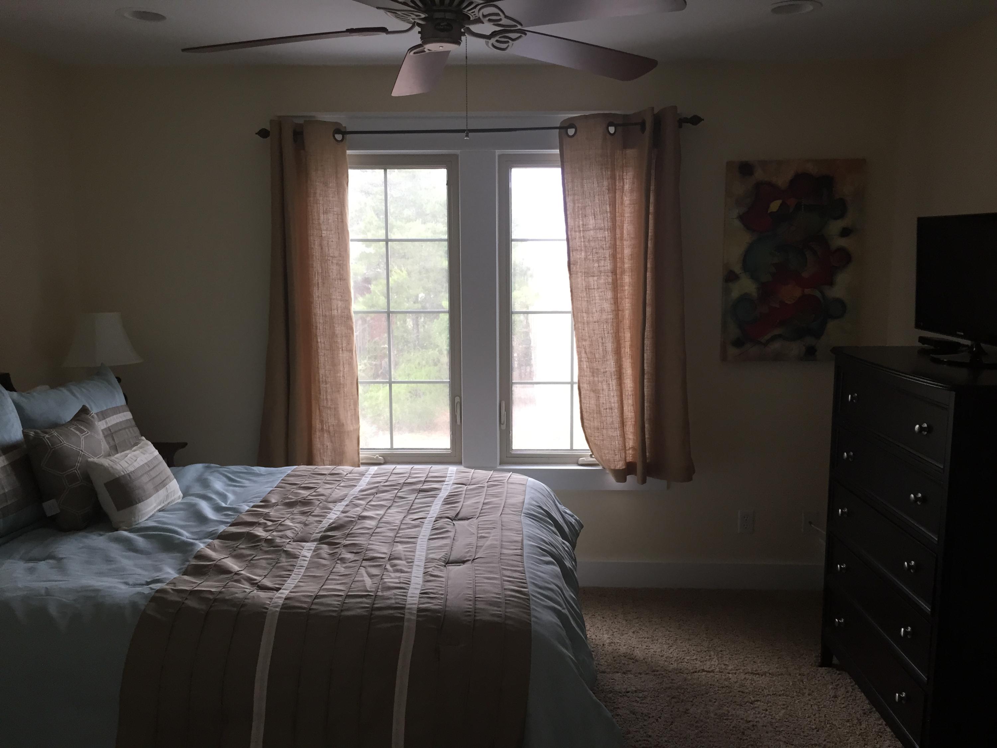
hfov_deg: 61.7
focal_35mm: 29
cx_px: 498
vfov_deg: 48.2
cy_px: 374
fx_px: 835
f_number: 2.2
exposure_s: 1/30
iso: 32
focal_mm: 4.15
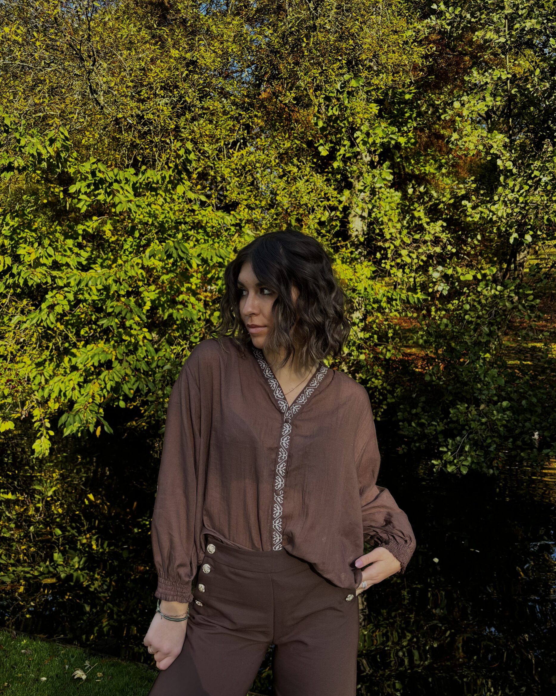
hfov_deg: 51.5
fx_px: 576
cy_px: 356
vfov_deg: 62.2
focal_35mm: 28
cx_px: 286
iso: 50
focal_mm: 5.96
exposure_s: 1/615
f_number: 1.6
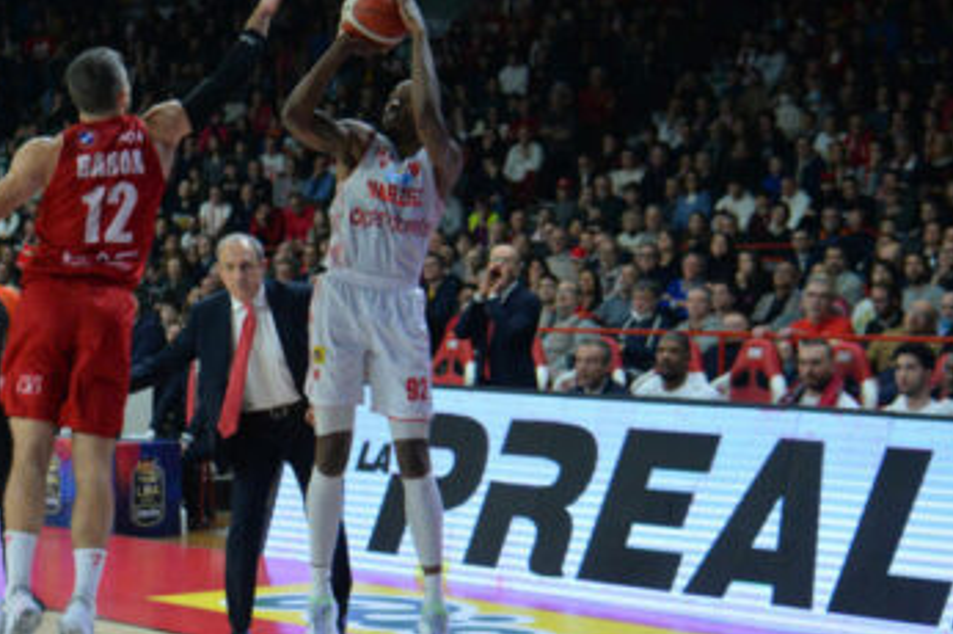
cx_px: 383
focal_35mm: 91
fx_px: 2407
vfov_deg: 15.0
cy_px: 321
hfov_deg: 22.4
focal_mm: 70
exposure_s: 1/800
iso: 6400
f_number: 4.5
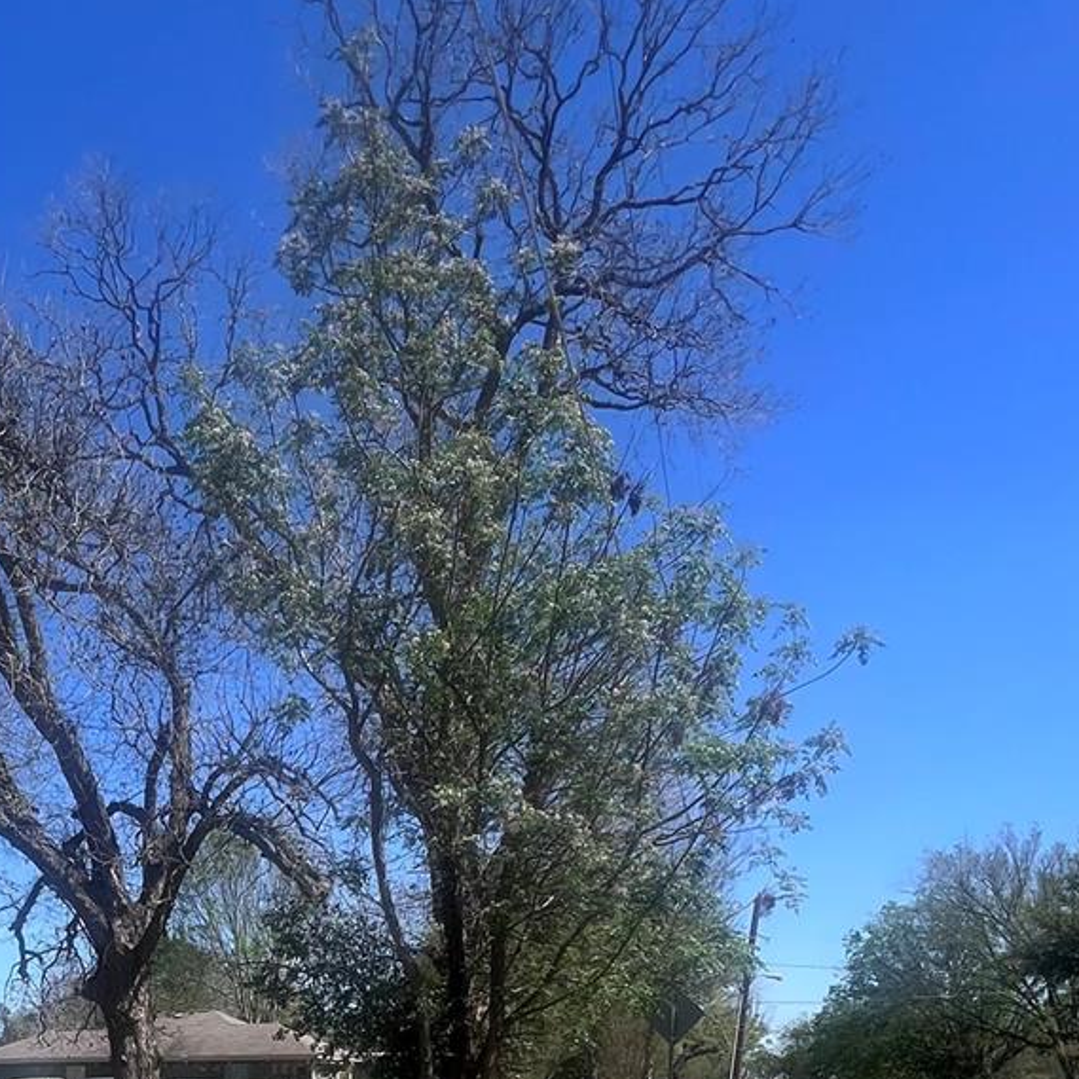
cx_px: 188
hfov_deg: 48.9
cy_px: 1138
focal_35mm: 31
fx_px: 1093
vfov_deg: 43.1
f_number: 1.8
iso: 32
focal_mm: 1.57
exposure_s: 1/1248
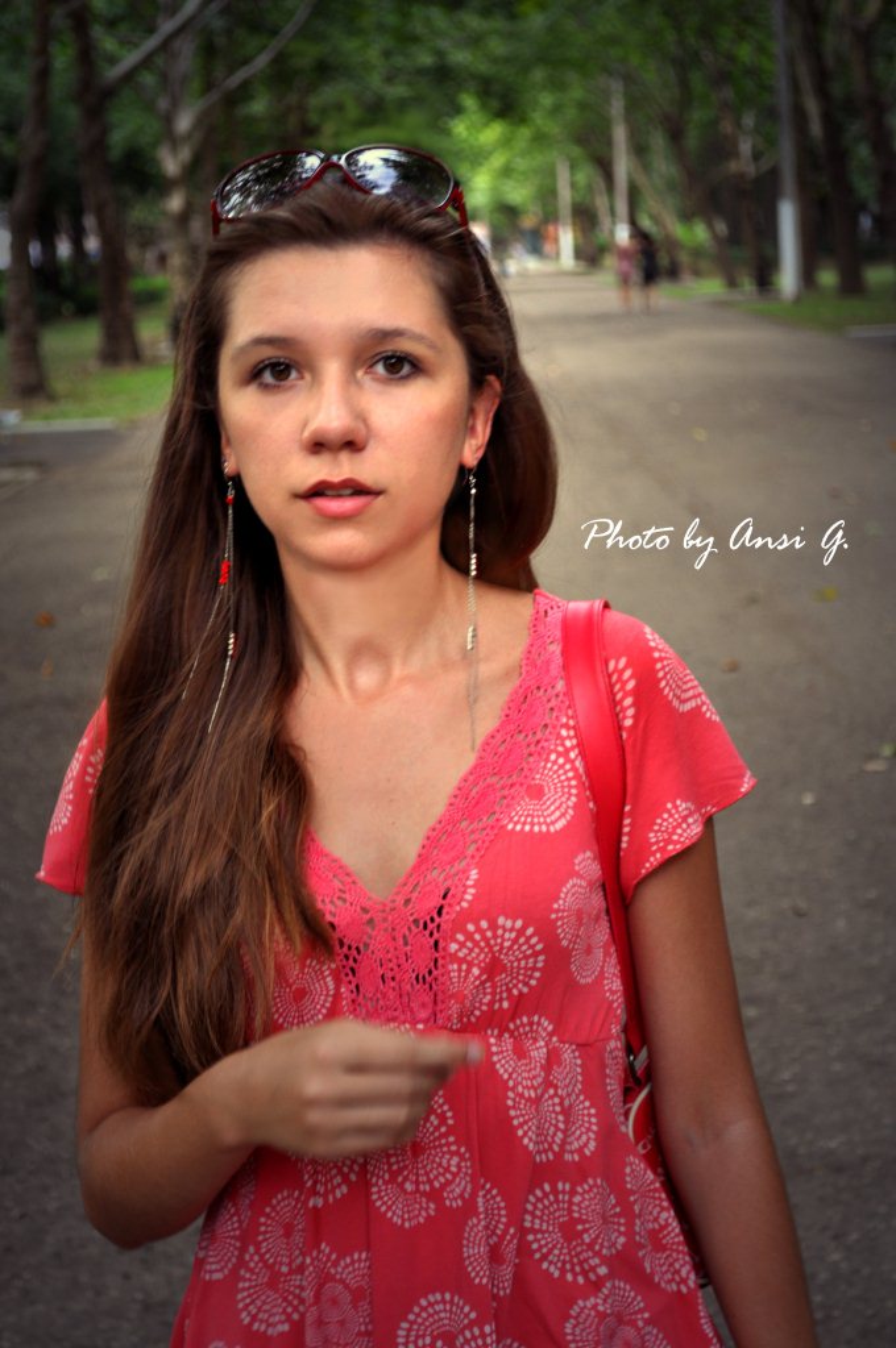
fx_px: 3088
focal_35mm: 82
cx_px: 448
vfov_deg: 24.6
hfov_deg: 16.5
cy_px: 674
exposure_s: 1/100
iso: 400
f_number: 5.6
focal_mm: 55
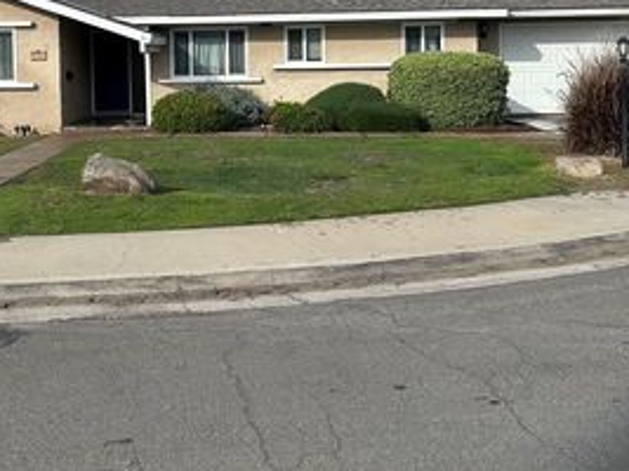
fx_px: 817
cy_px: 72
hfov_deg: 41.5
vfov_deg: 31.1
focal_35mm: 45
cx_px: 203
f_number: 1.78
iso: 80
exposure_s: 1/5000
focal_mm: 6.86
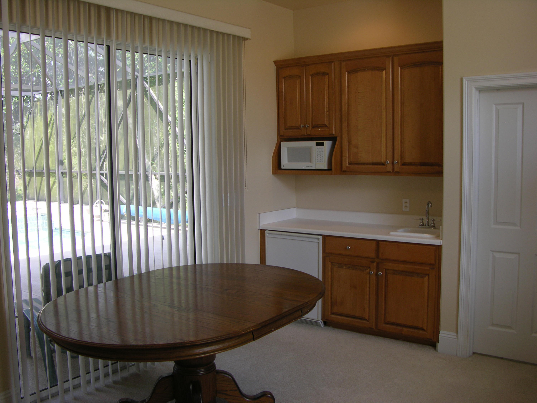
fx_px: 543
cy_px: 202
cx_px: 268
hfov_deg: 52.6
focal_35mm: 35
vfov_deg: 40.7
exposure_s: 1/37.1
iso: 50
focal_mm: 8.9
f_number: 3.2
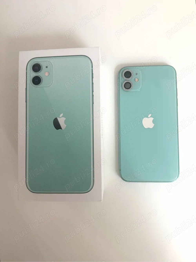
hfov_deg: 56.8
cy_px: 131
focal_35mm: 24
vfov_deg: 71.6
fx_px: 181
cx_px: 98
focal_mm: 6.76
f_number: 1.78
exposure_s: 1/82
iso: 200
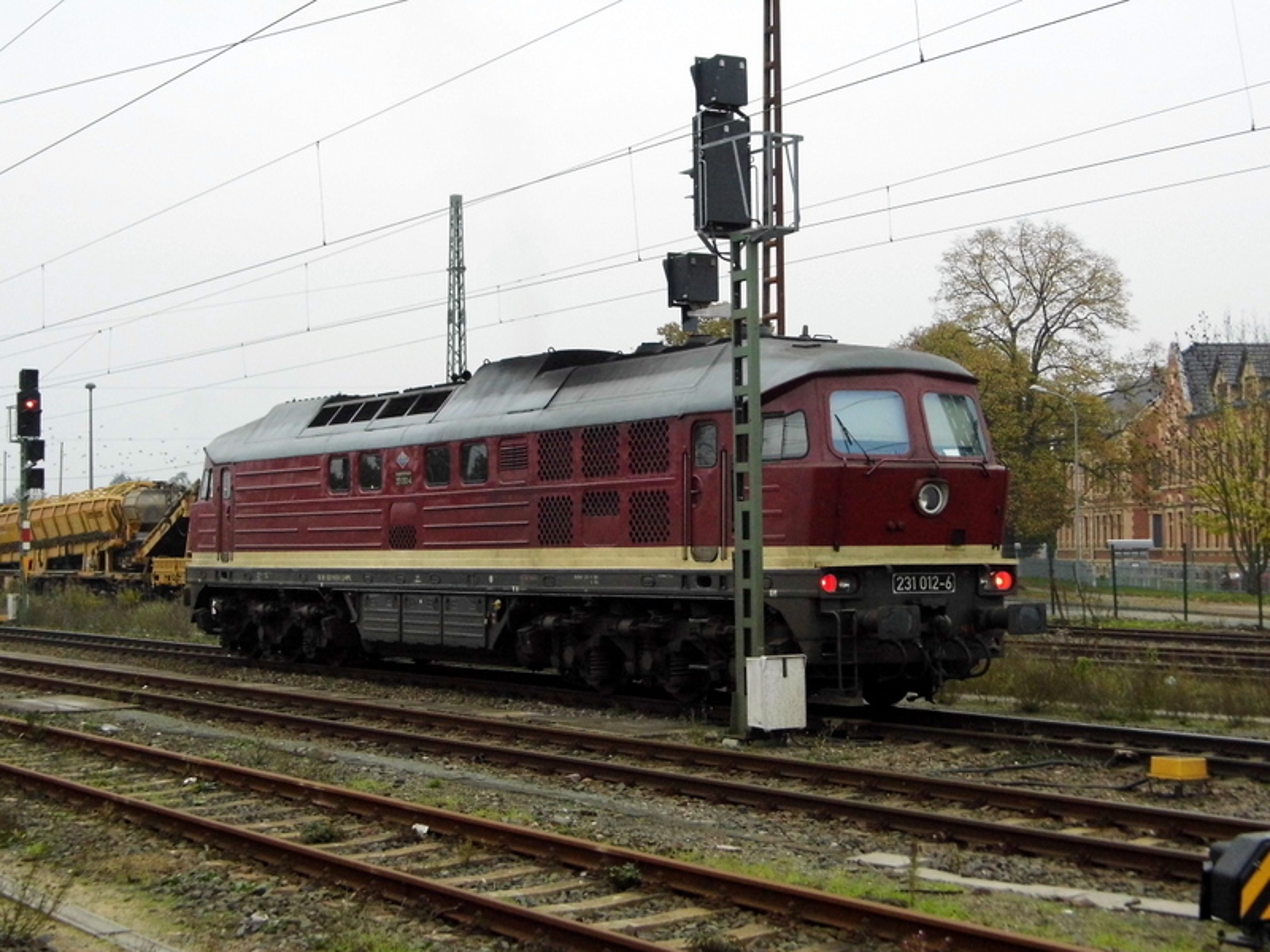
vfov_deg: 25.2
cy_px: 476
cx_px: 635
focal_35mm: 58
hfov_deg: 33.2
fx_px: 2128
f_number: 3.9
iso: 400
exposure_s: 1/23
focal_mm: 10.4
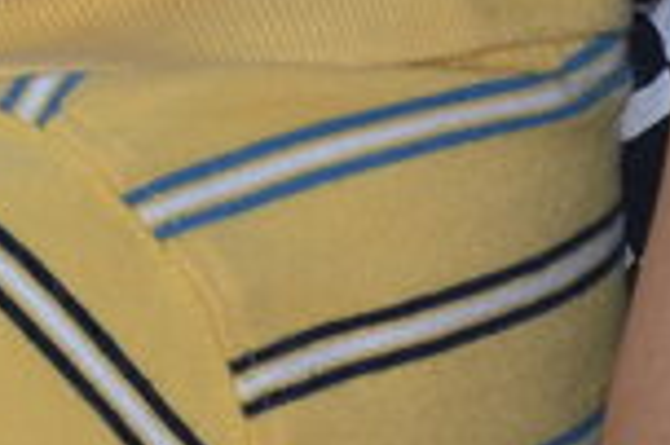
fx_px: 6472
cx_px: -269
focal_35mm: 348
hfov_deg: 5.9
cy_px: -372
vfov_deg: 3.9
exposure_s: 1/100
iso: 100
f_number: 8
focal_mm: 55
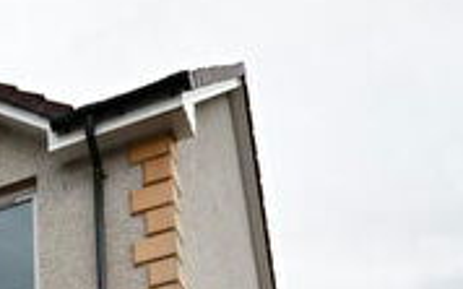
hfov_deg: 28.7
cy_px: 527
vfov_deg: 17.4
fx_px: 757
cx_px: -117
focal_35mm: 60
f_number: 5.6
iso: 200
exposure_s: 1/125
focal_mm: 10
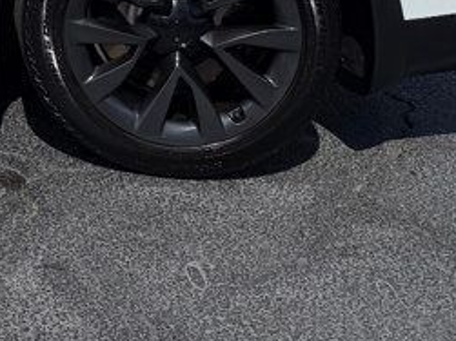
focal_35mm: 98
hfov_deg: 17.6
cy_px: -278
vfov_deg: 13.5
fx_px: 1290
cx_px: -269
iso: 80
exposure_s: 1/11905
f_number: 1.78
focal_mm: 6.76
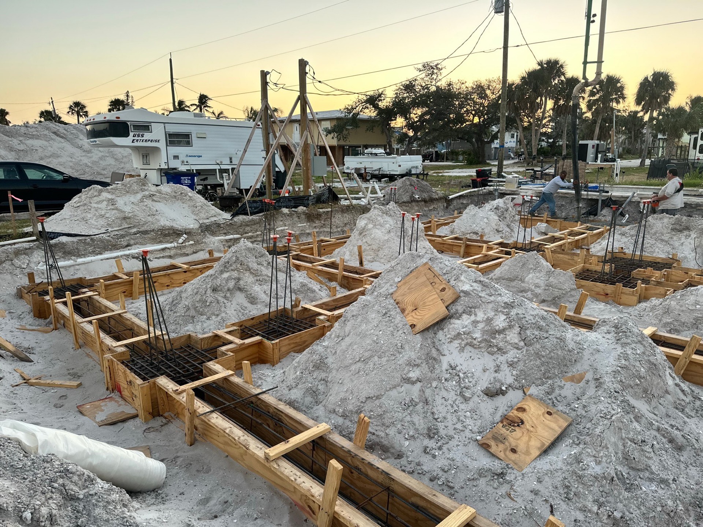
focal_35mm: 24
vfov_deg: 56.8
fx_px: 487
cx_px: 352
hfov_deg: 71.6
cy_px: 264
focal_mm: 6.86
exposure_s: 1/162
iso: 80
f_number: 1.78
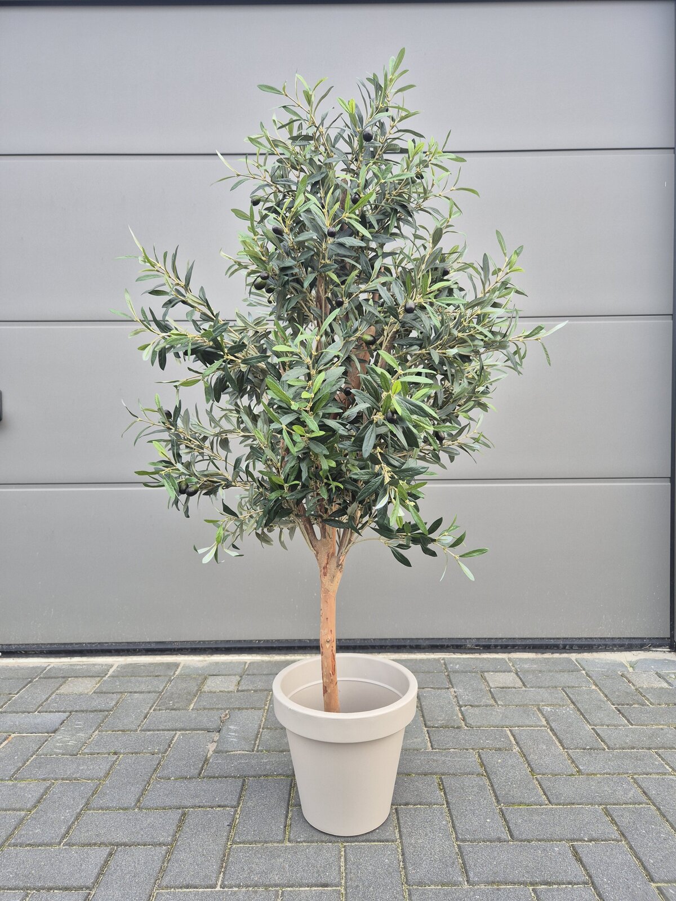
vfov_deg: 73.9
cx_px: 338
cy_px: 450
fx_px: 599
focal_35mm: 23
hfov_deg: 58.9
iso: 40
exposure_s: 1/180
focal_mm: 5.4
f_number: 1.8
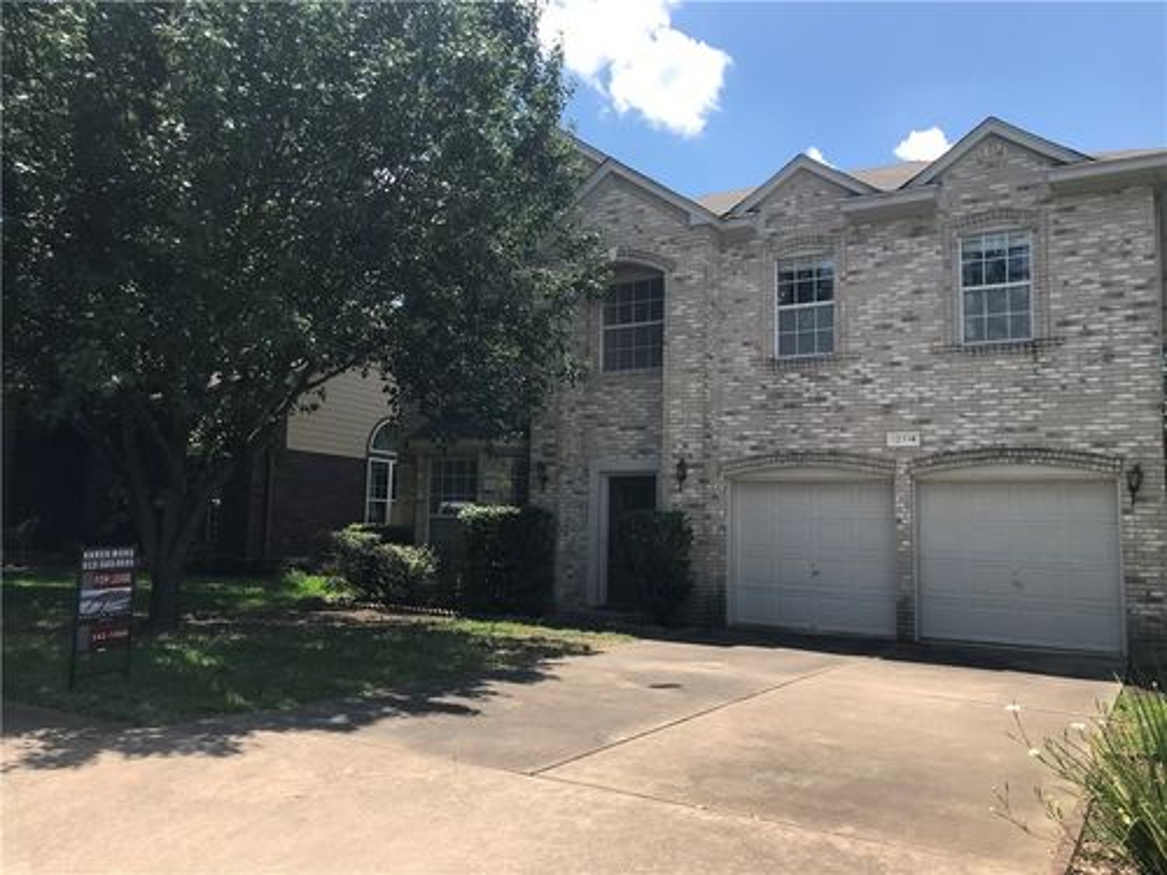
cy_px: 438
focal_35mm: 28
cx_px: 584
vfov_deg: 49.7
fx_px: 944
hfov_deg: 63.4
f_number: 1.8
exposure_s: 1/1773
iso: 20
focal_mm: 3.99
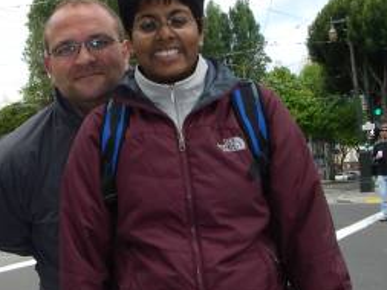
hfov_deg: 31.9
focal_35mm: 60
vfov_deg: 24.4
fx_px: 671
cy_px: 124
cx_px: 130
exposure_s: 1/200
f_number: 6.6
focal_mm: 6.3
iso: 100
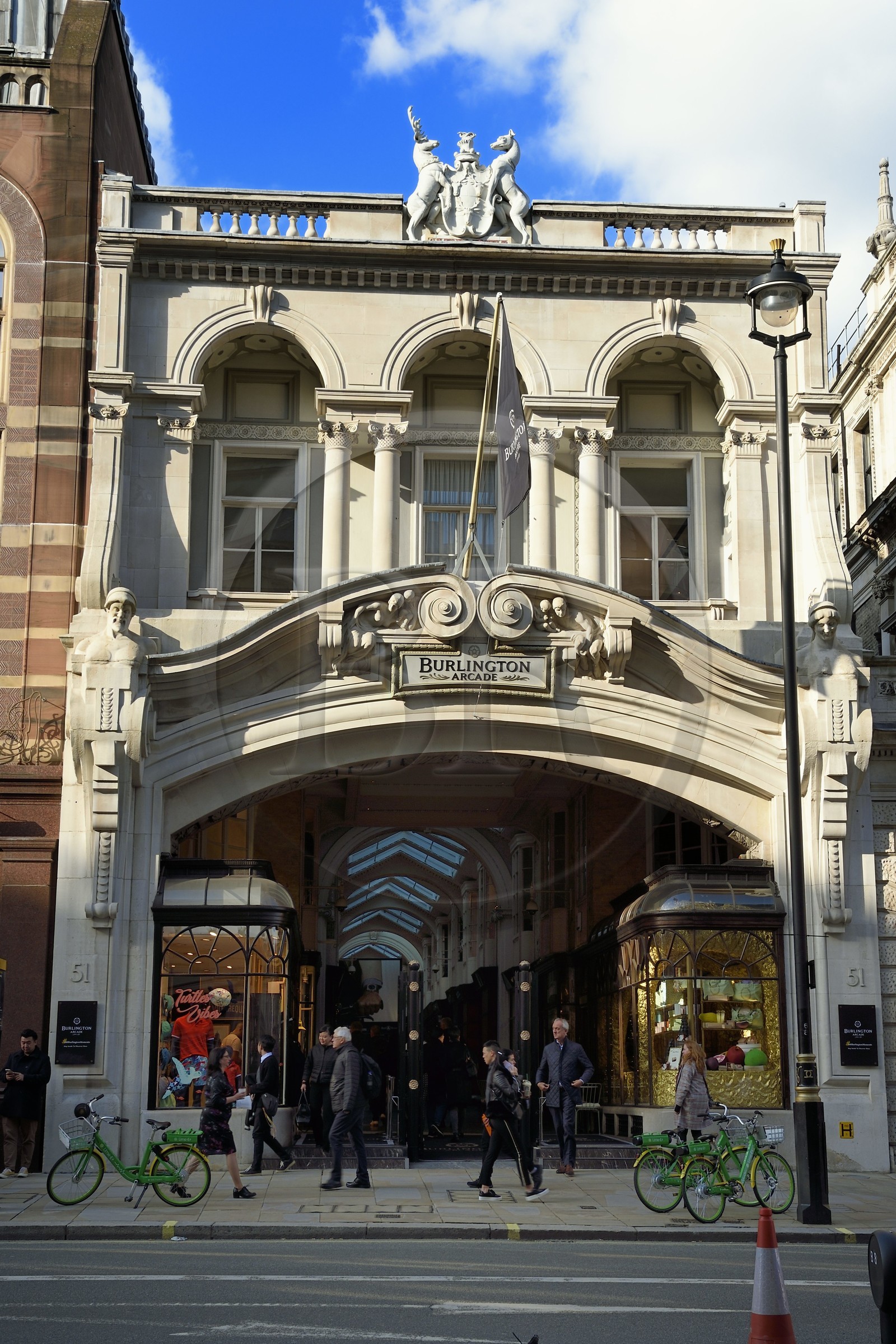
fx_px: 1568
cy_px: 672
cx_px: 448
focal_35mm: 42
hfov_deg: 31.9
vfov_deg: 46.4
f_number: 14
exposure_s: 1/100
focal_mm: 42
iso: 200
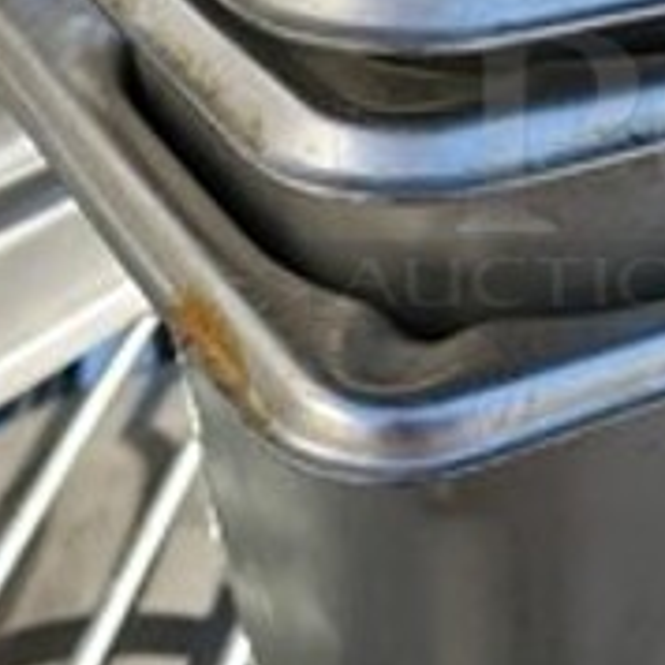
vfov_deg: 21.6
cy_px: 123
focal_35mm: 79
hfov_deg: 20.9
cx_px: 729
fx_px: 1717
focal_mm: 4.3
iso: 50
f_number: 2.4
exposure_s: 1/243
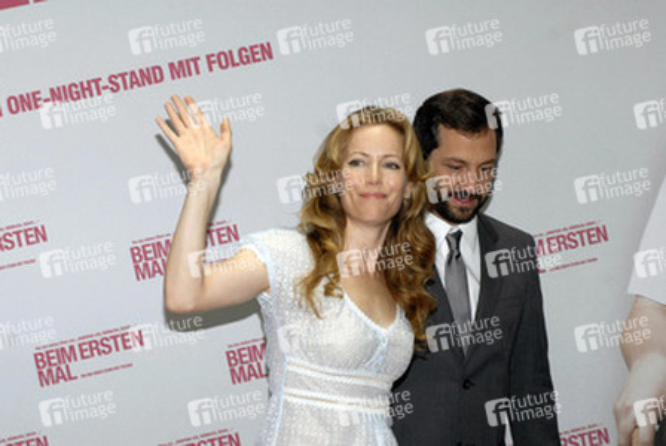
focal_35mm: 129
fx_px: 2390
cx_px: 333
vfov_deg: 10.7
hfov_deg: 15.9
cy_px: 223
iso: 400
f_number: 6.3
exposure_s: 1/125
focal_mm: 86
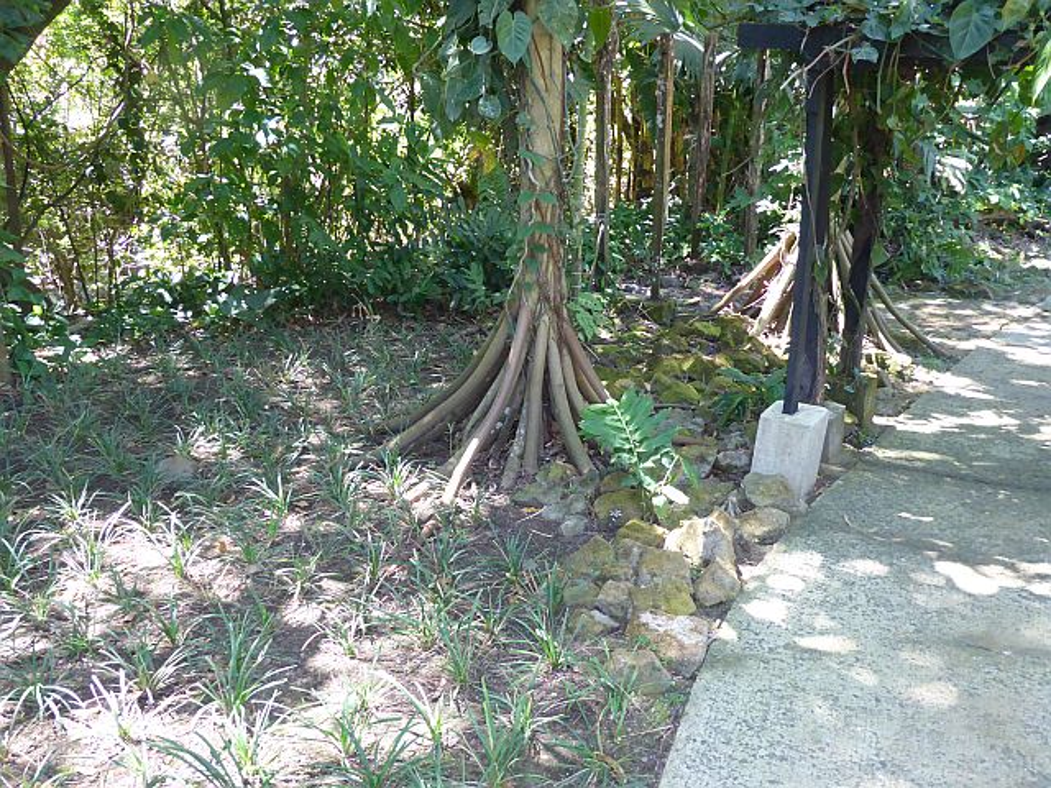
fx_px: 1032
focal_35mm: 34
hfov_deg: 54.0
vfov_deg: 41.8
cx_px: 526
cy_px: 394
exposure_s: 1/60
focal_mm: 5.8
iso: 400
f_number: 3.6
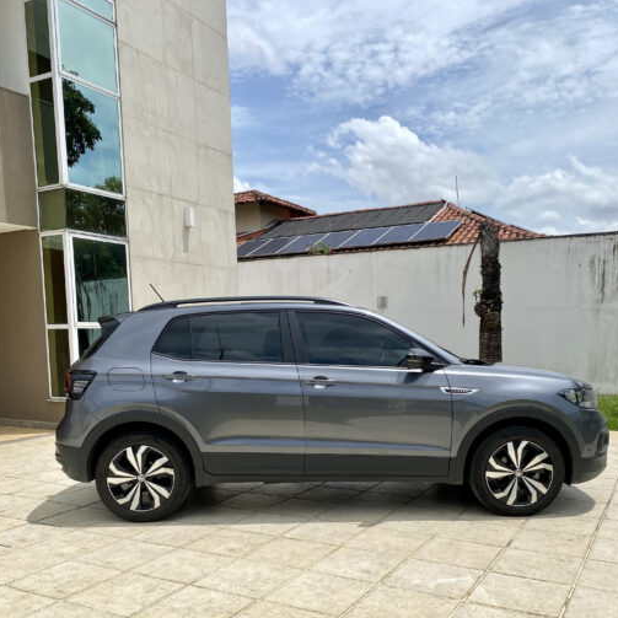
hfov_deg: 51.1
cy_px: 409
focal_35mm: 32
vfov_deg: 50.2
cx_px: 318
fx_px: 646
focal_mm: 4.25
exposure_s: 1/6410
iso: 32
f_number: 1.8
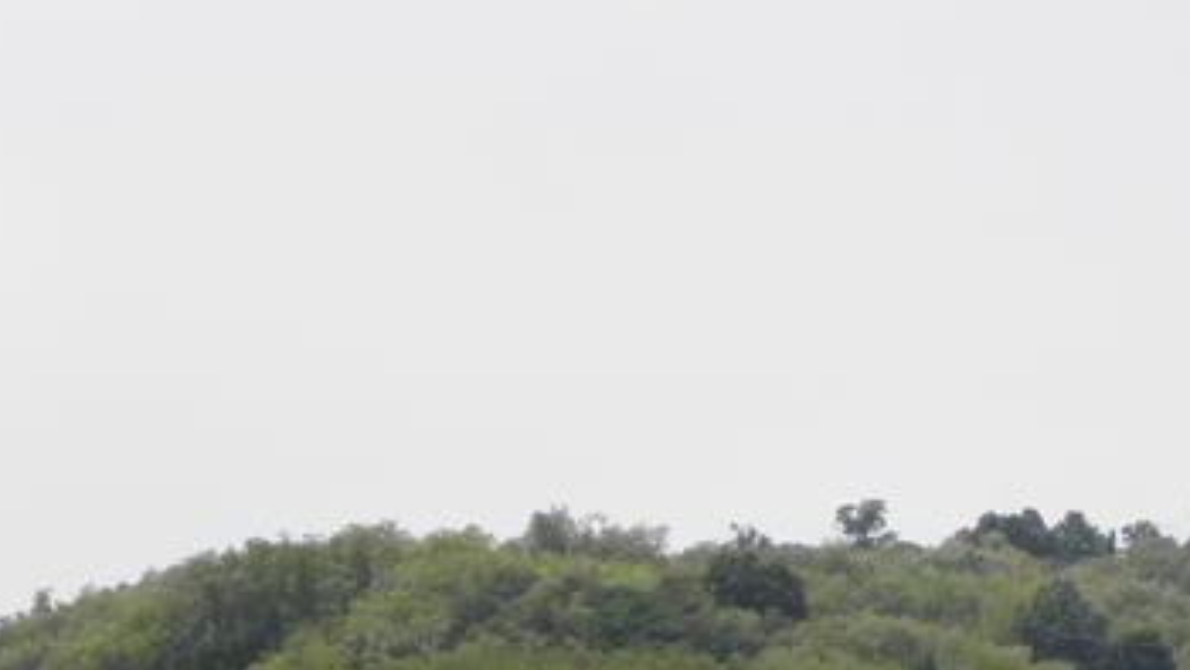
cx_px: 1010
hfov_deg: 9.1
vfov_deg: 5.1
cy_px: 728
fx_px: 7479
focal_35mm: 237
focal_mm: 21.31
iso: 64
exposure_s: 1/320
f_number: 5.6
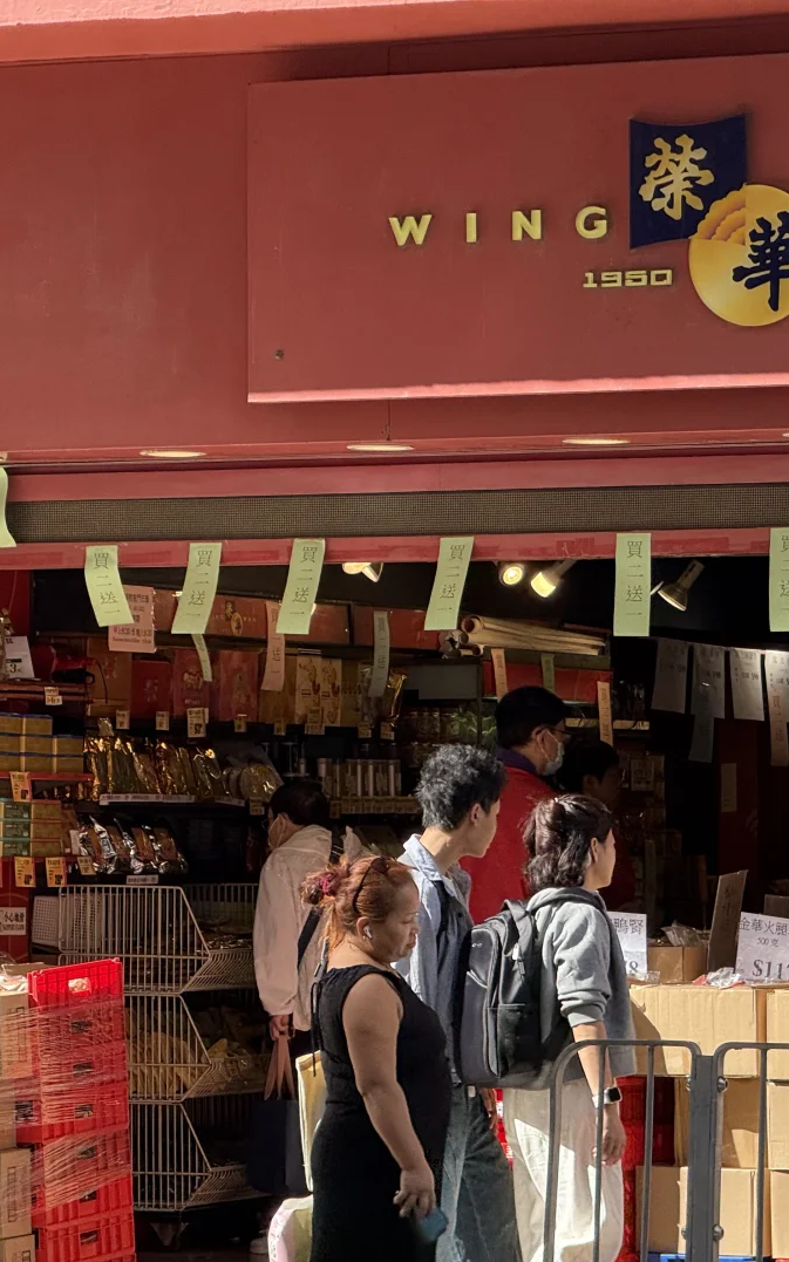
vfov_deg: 12.3
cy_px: 632
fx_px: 5850
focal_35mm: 170
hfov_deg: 7.7
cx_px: 712
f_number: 2.8
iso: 64
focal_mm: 15.66
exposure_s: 1/313
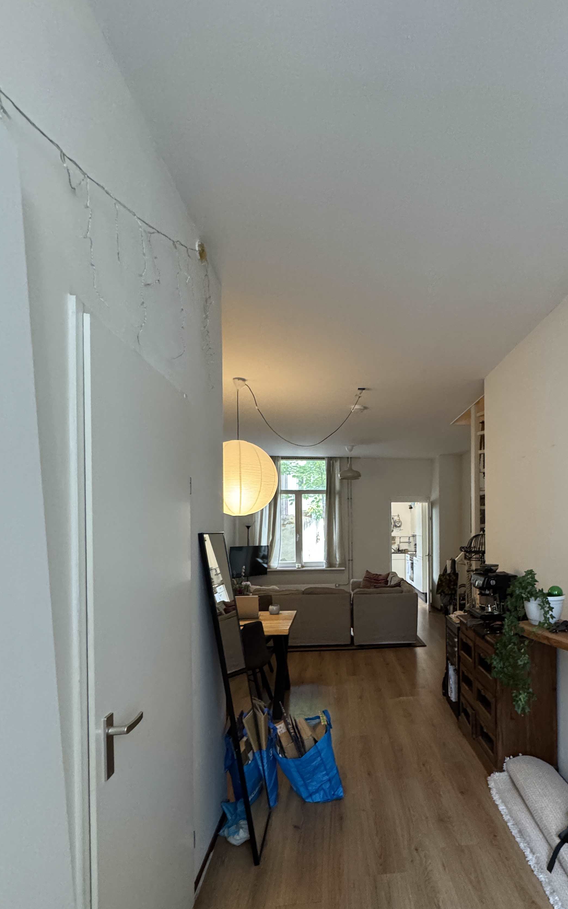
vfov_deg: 90.2
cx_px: 386
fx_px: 446
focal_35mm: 18
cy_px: 532
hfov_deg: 63.1
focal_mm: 2.22
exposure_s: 1/50
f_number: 2.2
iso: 800
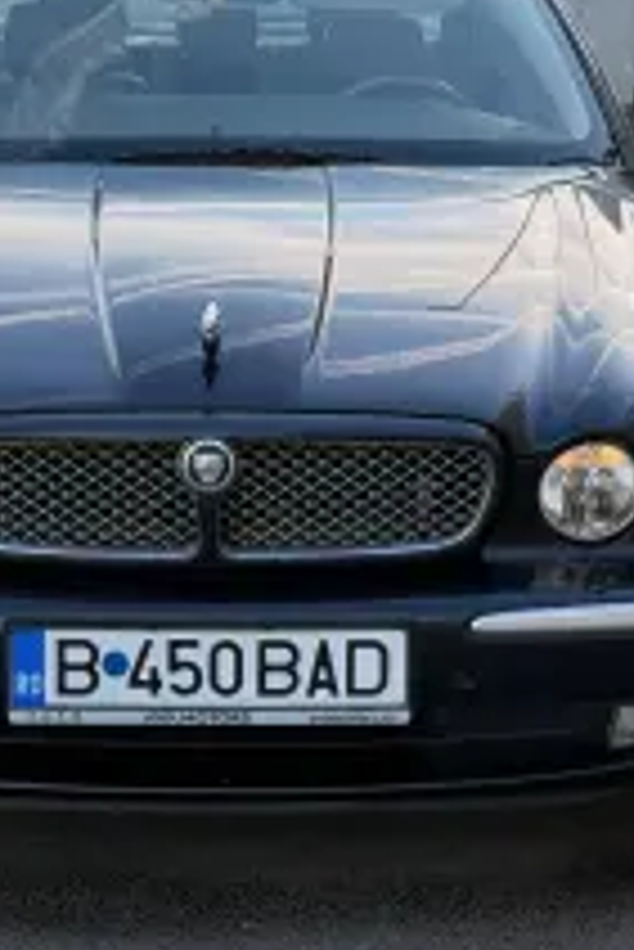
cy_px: 378
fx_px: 2242
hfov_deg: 16.1
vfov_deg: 23.9
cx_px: 211
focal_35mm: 85
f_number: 1.78
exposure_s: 1/975
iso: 64
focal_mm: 6.76
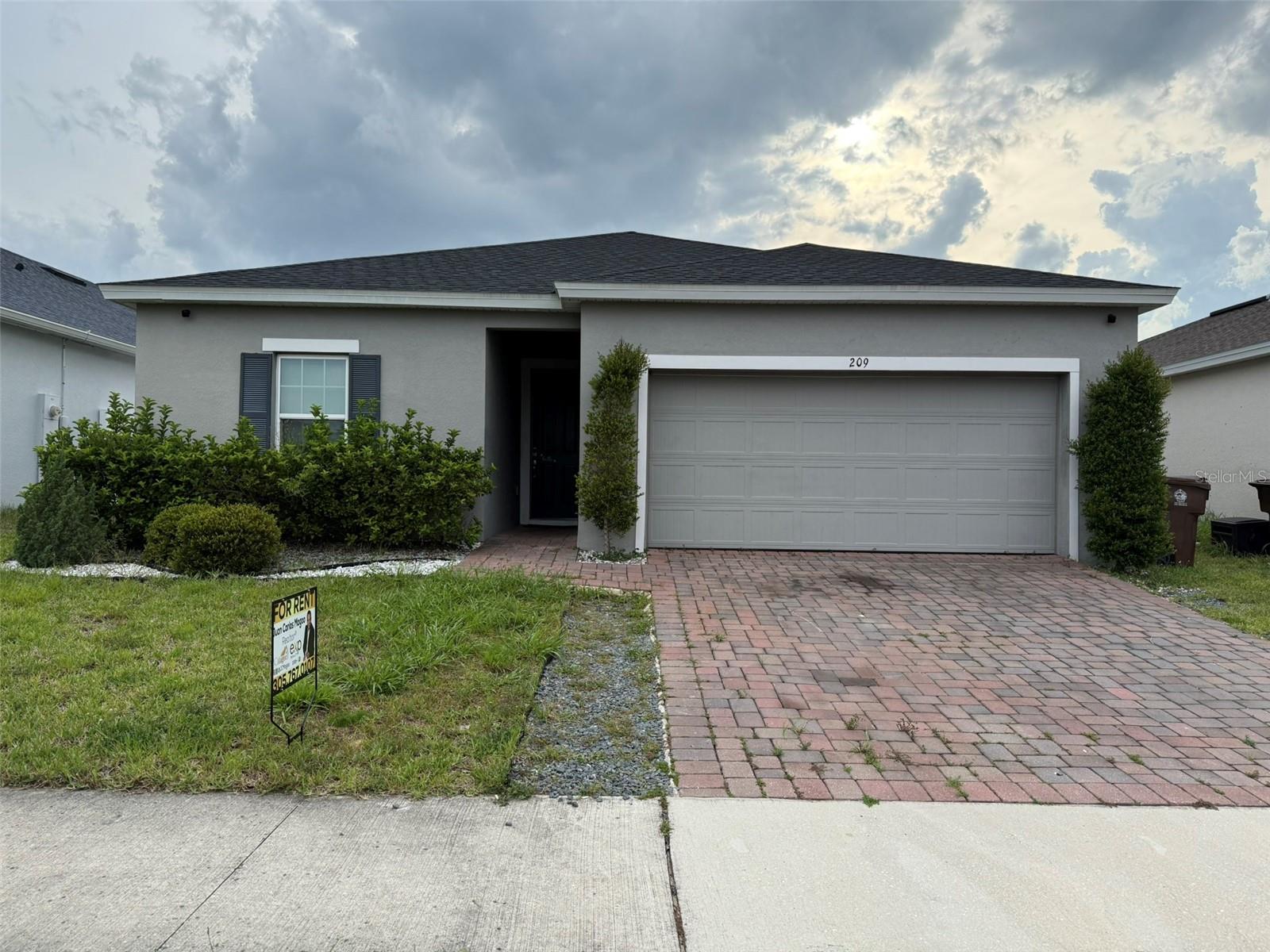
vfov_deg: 56.8
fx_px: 881
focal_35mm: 24
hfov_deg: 71.6
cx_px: 635
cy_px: 476
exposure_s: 1/2445
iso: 100
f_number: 1.78
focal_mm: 6.76
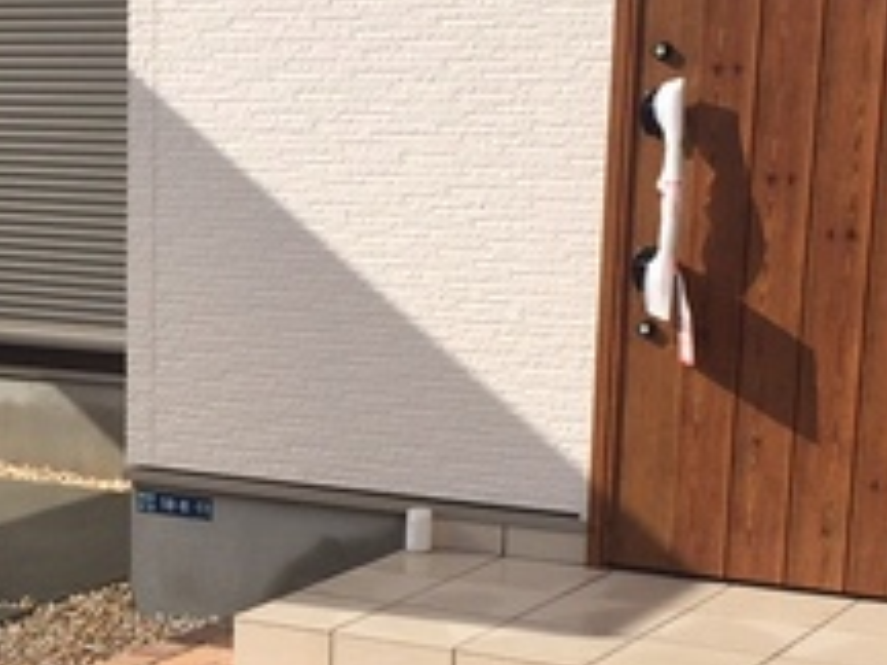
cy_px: 593
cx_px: 148
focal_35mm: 90
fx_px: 2306
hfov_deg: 21.4
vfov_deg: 16.2
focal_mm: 4.15
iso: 32
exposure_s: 1/3049
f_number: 2.2
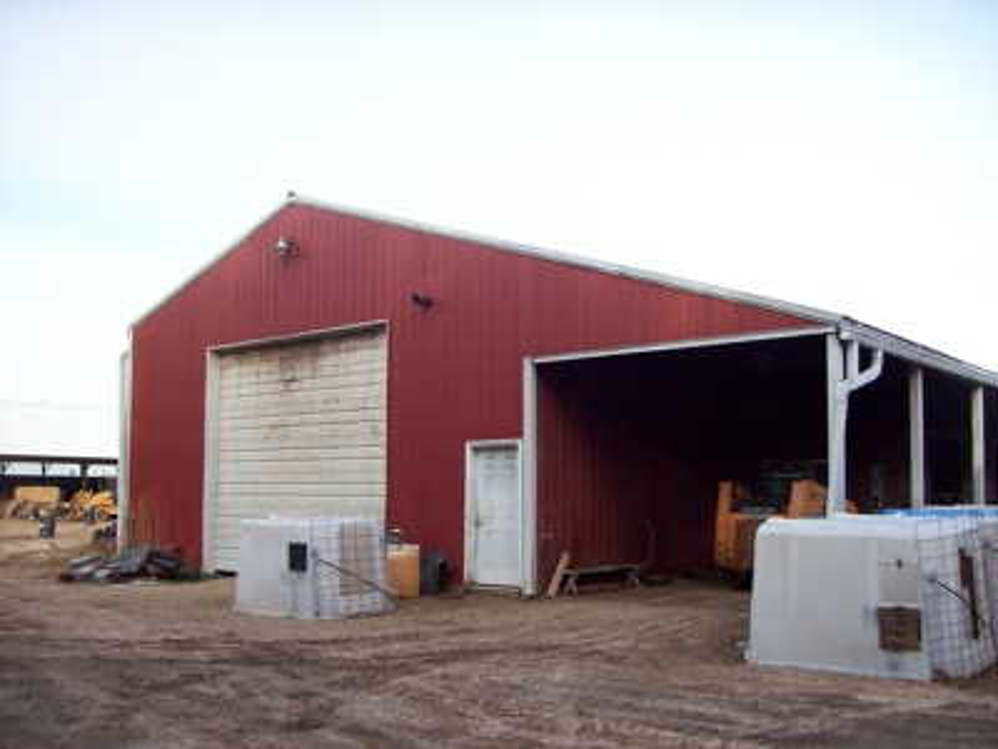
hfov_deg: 51.4
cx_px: 499
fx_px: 1038
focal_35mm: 36
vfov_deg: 39.7
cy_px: 374
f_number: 2.7
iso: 80
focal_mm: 6
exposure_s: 1/392
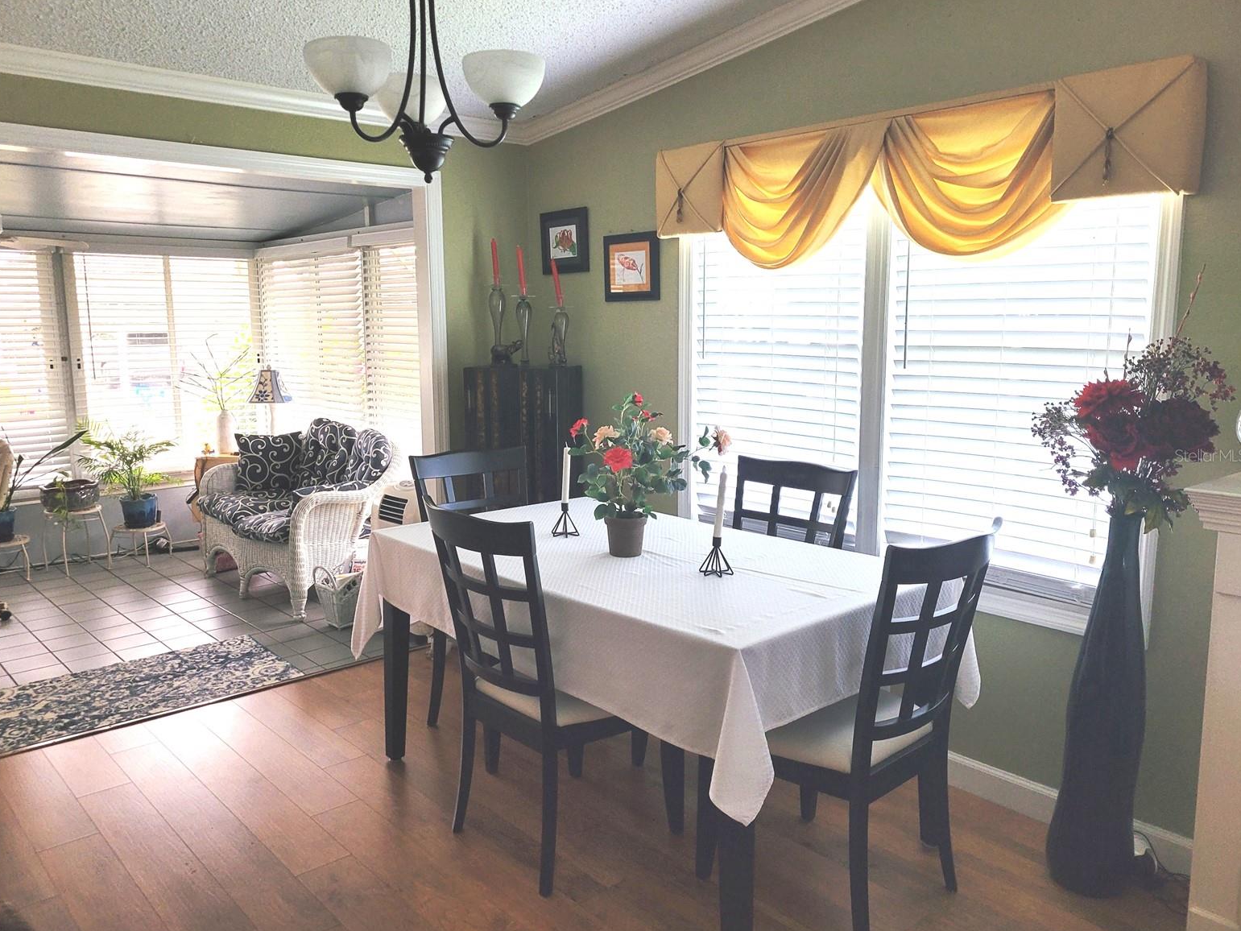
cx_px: 606
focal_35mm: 27
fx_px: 968
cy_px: 455
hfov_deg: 65.3
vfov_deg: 51.4
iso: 250
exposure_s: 1/60
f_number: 1.8
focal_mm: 5.4
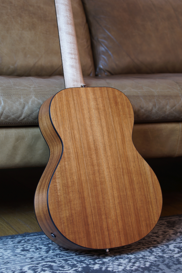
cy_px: 144
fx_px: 558
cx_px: 99
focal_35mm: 74
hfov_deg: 18.5
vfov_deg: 27.5
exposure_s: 1/6
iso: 100
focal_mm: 45
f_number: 4.5
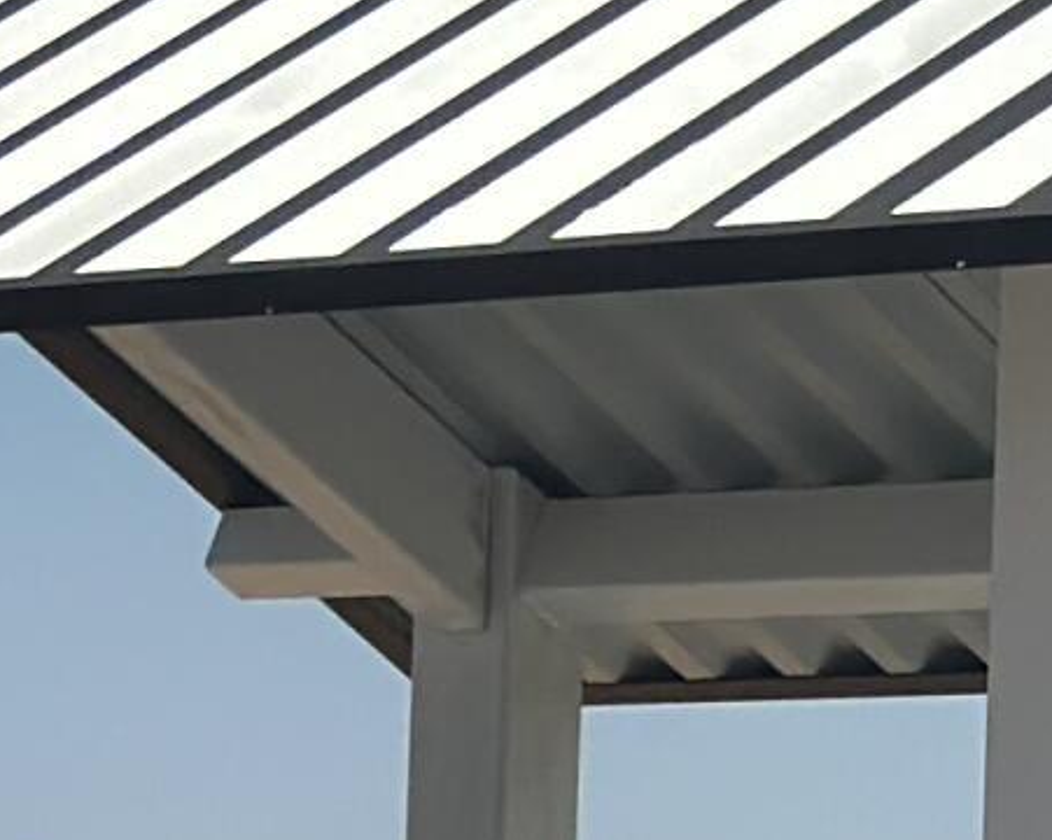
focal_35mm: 312
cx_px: -777
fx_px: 9706
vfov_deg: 4.9
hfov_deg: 6.1
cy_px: 1293
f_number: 1.78
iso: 100
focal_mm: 6.86
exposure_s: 1/8197
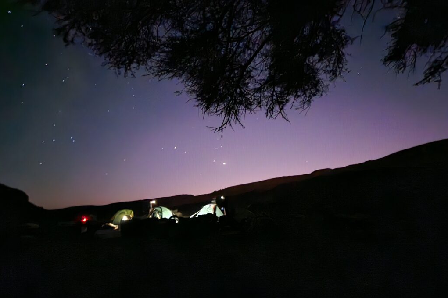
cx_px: 224
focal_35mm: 24
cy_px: 133
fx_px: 299
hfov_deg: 73.8
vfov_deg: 53.0
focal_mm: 5.4
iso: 2000
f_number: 1.8
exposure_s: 1/2
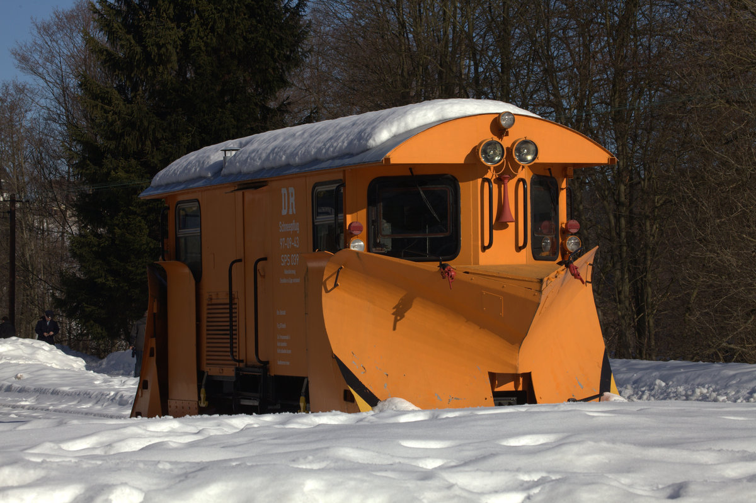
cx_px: 378
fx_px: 2519
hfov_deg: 17.1
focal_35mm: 120
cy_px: 252
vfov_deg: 11.4
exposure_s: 1/320
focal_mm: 124
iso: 320
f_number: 16
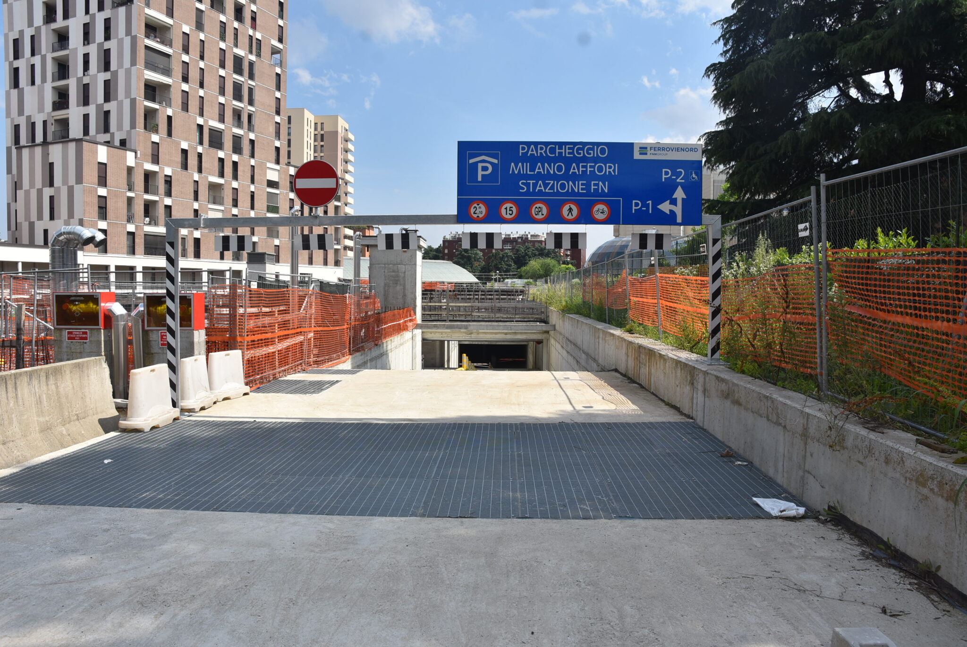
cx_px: 484
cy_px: 324
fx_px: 645
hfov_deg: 73.7
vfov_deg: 53.2
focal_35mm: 24
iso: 180
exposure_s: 1/500
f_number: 8
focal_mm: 16
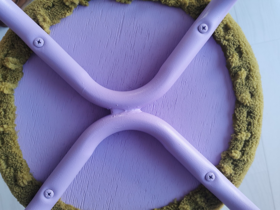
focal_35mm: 27
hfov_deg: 65.3
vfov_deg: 51.4
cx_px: 140
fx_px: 218
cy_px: 105
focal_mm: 5.56
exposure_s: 1/113
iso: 50
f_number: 1.6
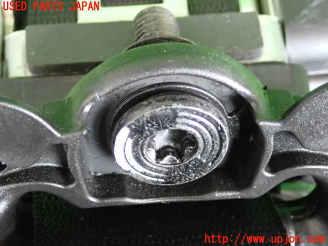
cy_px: 123
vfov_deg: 19.1
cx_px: 164
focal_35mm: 77
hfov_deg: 25.3
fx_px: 730
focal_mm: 13.65
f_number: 4.1
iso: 2000
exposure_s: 1/30
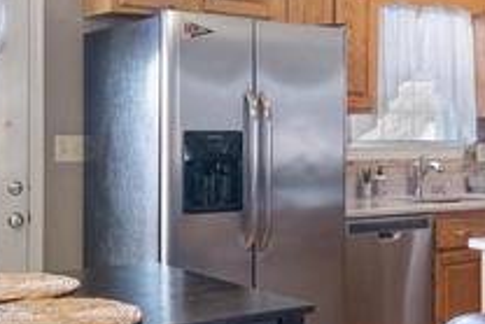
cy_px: 185
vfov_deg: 23.0
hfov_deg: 33.9
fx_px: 795
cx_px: 208
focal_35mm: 59
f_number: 7.1
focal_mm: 8
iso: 640
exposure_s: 1/15
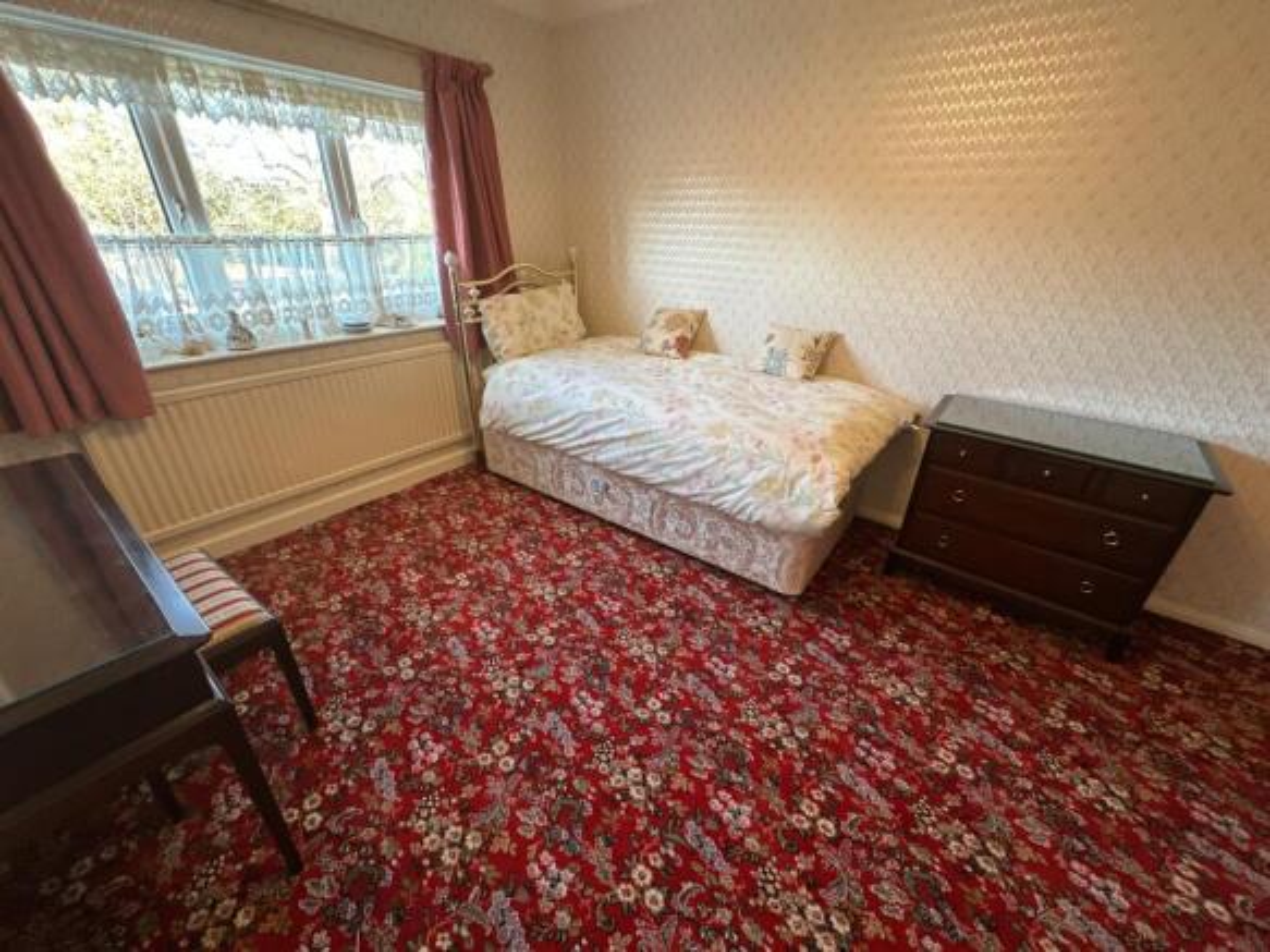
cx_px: 635
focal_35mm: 14
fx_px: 514
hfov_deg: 102.1
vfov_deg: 85.7
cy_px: 476
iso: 250
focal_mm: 2.22
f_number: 2.2
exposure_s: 1/100
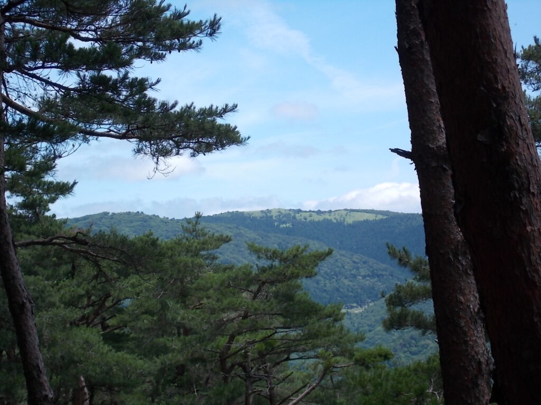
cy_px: 202
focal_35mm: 113
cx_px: 270
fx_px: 1766
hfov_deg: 17.4
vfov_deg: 13.1
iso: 80
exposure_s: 1/200
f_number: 6
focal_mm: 20.1
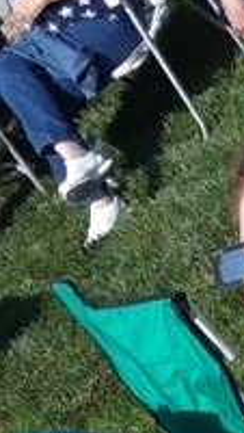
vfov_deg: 20.5
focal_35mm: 98
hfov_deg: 11.3
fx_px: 1123
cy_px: 500
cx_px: 484
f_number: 1.9
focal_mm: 2.47
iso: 40
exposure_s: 1/1379
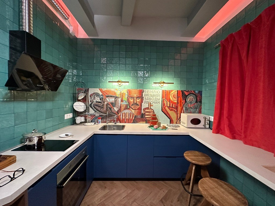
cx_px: 138
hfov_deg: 102.1
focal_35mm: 14
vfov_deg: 85.7
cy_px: 103
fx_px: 111
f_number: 2.2
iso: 320
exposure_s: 1/59
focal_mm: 2.22
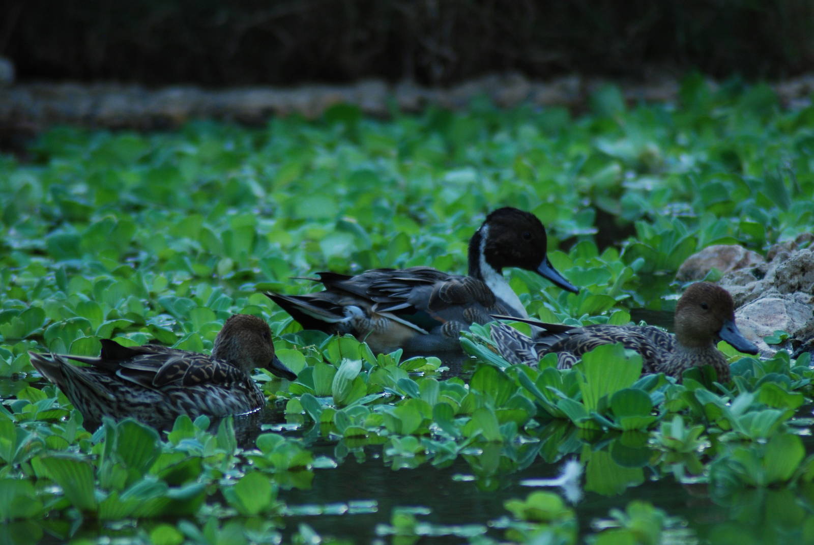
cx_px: 407
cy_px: 272
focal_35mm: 450
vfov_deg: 3.1
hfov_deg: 4.6
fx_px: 10187
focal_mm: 300
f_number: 5.6
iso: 400
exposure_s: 1/100
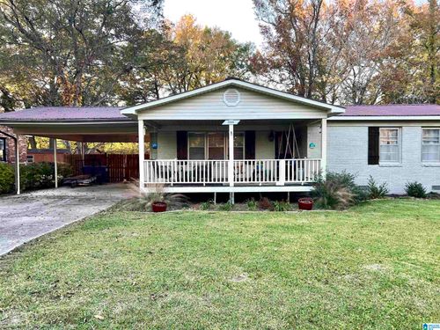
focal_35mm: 26
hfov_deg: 67.3
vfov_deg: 53.1
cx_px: 220
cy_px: 165
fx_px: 330
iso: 32
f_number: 1.5
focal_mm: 5.7
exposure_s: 1/126
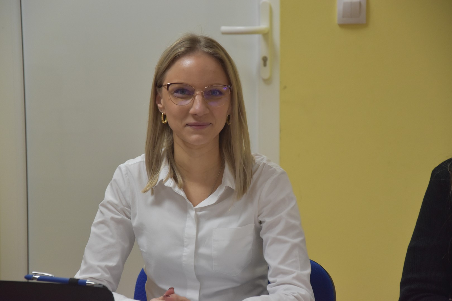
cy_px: 150
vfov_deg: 9.9
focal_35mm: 138
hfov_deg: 14.9
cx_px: 226
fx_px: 1733
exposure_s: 1/160
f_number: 5.6
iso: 800
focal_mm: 92
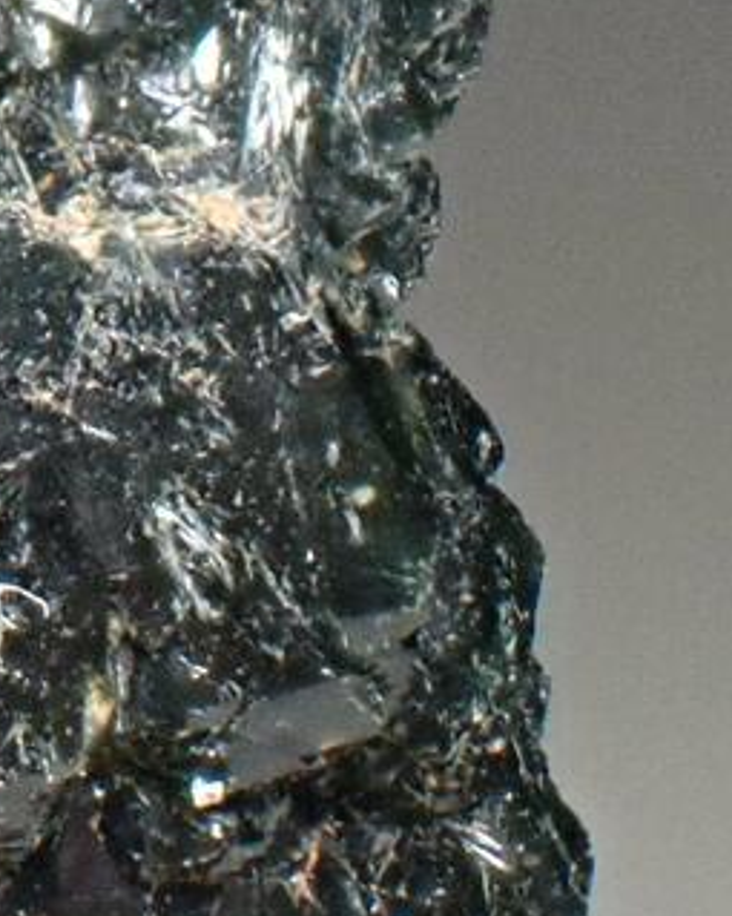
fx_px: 9130
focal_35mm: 337
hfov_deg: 4.6
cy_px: -296
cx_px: -273
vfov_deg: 5.7
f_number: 6.3
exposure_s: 1/160
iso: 800
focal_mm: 15.66
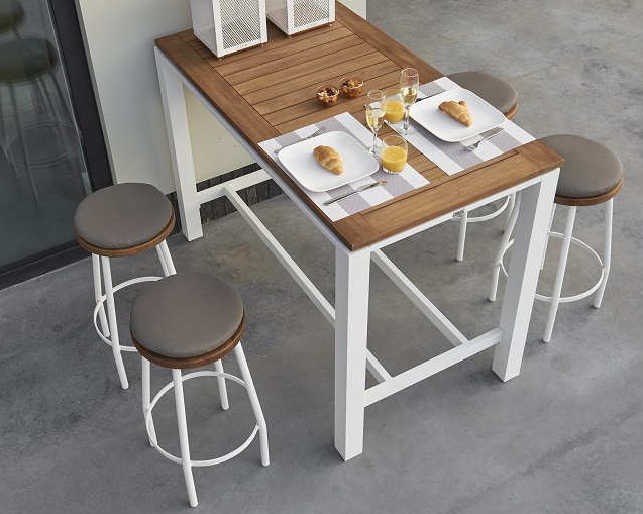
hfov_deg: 39.4
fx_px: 894
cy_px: 201
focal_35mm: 47
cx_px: 251
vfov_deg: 32.0
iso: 125
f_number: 7.1
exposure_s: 1/80
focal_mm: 31
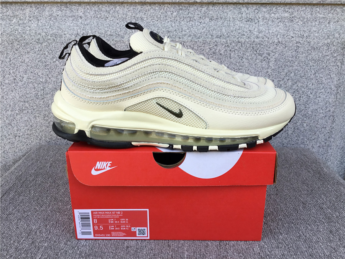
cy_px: 130
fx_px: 309
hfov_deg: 58.4
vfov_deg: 45.4
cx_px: 172
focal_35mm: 31
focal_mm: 3.3
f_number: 2.4
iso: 25
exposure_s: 1/192
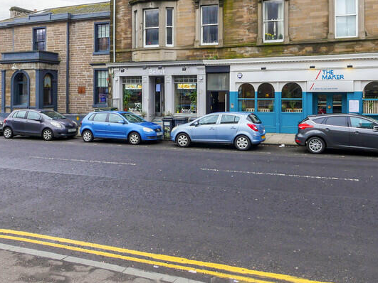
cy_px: 16
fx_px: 295
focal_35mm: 27
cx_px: 208
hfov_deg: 65.2
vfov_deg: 45.3
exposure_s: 1/160
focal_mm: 7
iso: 200
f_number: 5
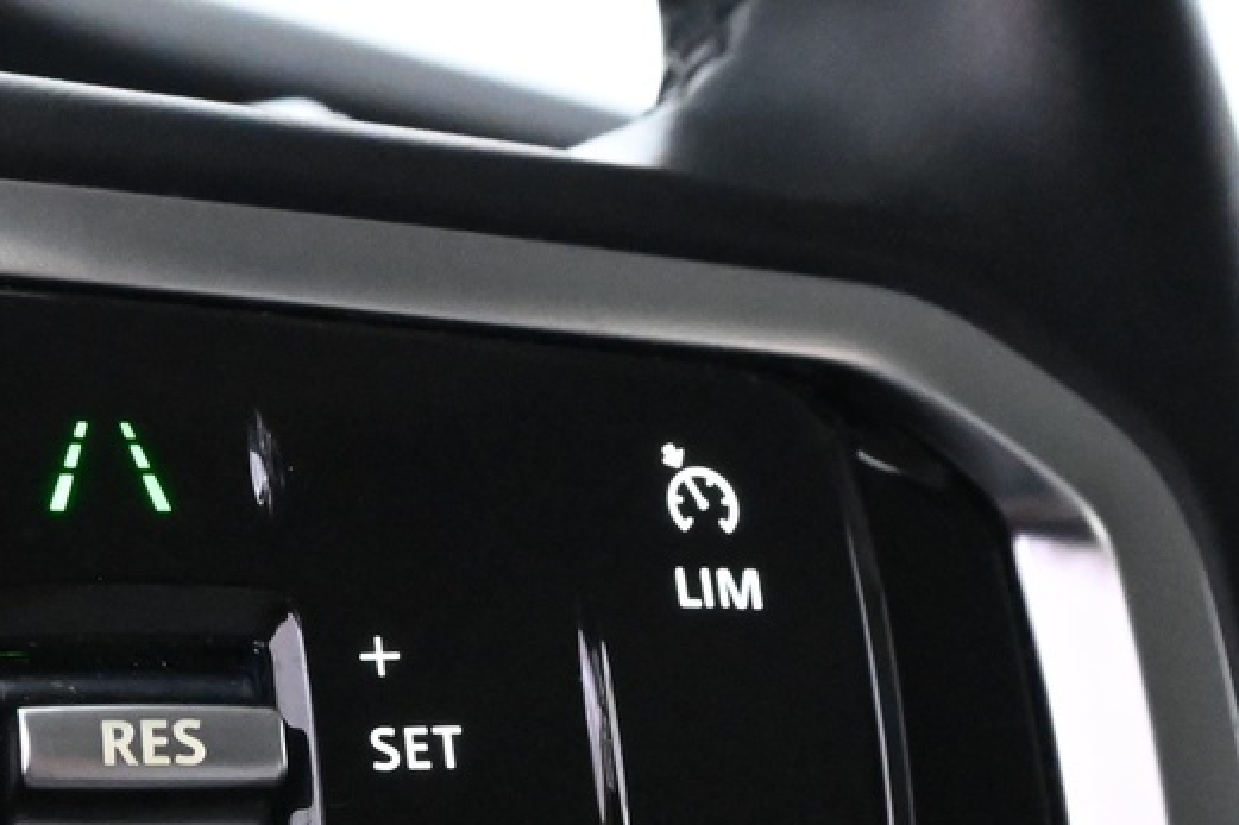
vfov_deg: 16.0
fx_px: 2890
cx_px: 400
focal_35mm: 84
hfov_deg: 24.1
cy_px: 751
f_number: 6.3
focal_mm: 18
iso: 7200
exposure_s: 1/30
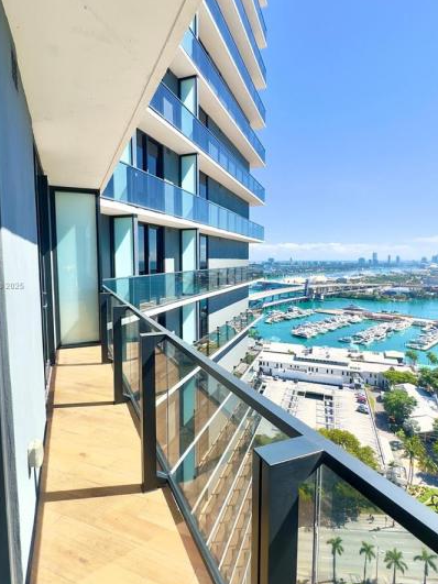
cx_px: 199
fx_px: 321
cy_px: 286
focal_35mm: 19
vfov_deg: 84.7
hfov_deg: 68.5
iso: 50
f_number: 2.2
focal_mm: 2.22
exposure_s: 1/1595
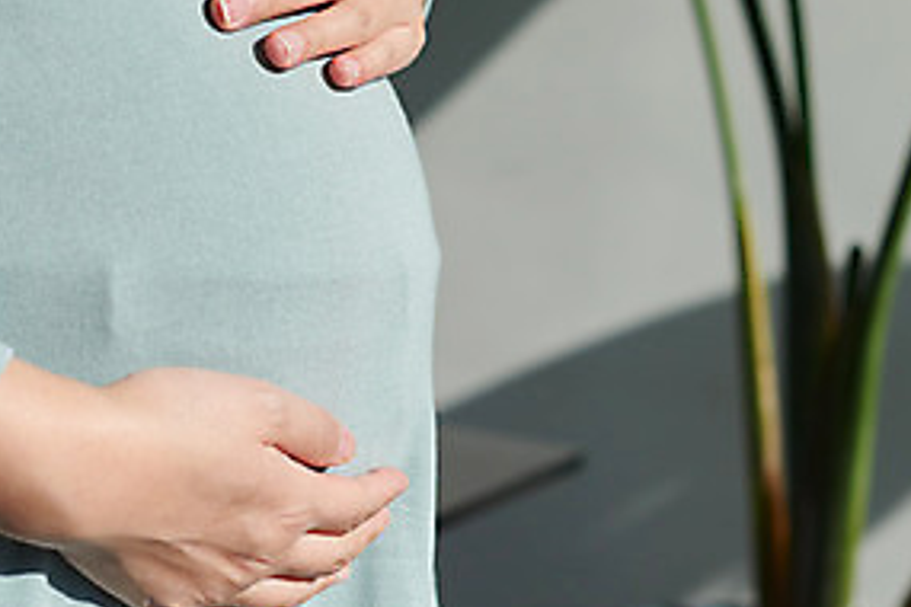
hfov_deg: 19.4
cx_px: 344
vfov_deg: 12.9
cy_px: 16
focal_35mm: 105
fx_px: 2657
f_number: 3.2
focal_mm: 50
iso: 250
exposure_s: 1/6400
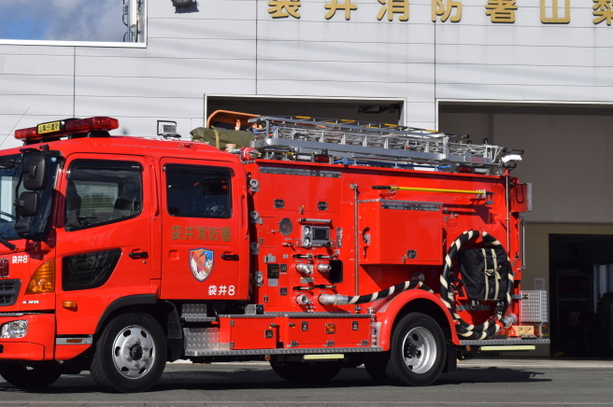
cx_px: 249
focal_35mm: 94
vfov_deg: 14.5
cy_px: 203
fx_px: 1599
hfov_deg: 21.7
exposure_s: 1/400
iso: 100
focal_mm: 52
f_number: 10
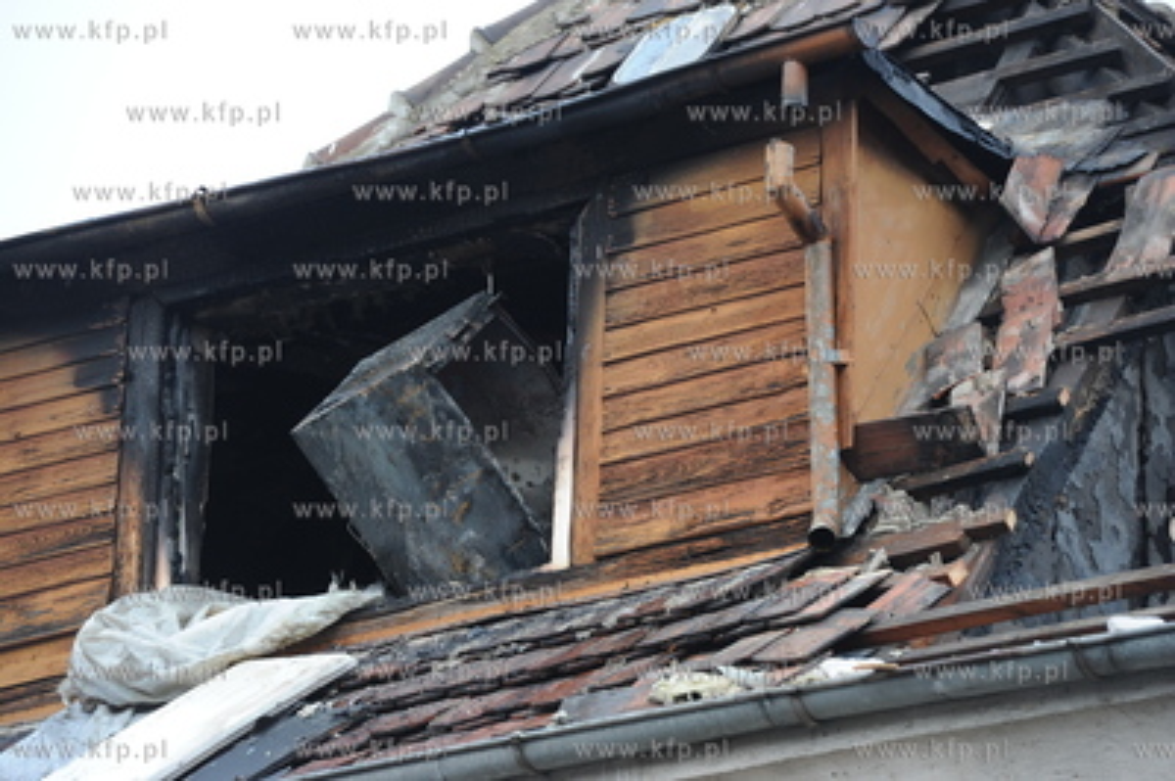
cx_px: 588
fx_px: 6522
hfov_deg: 10.3
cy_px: 390
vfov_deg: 6.9
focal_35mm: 200
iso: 800
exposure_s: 1/100
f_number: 5
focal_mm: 200
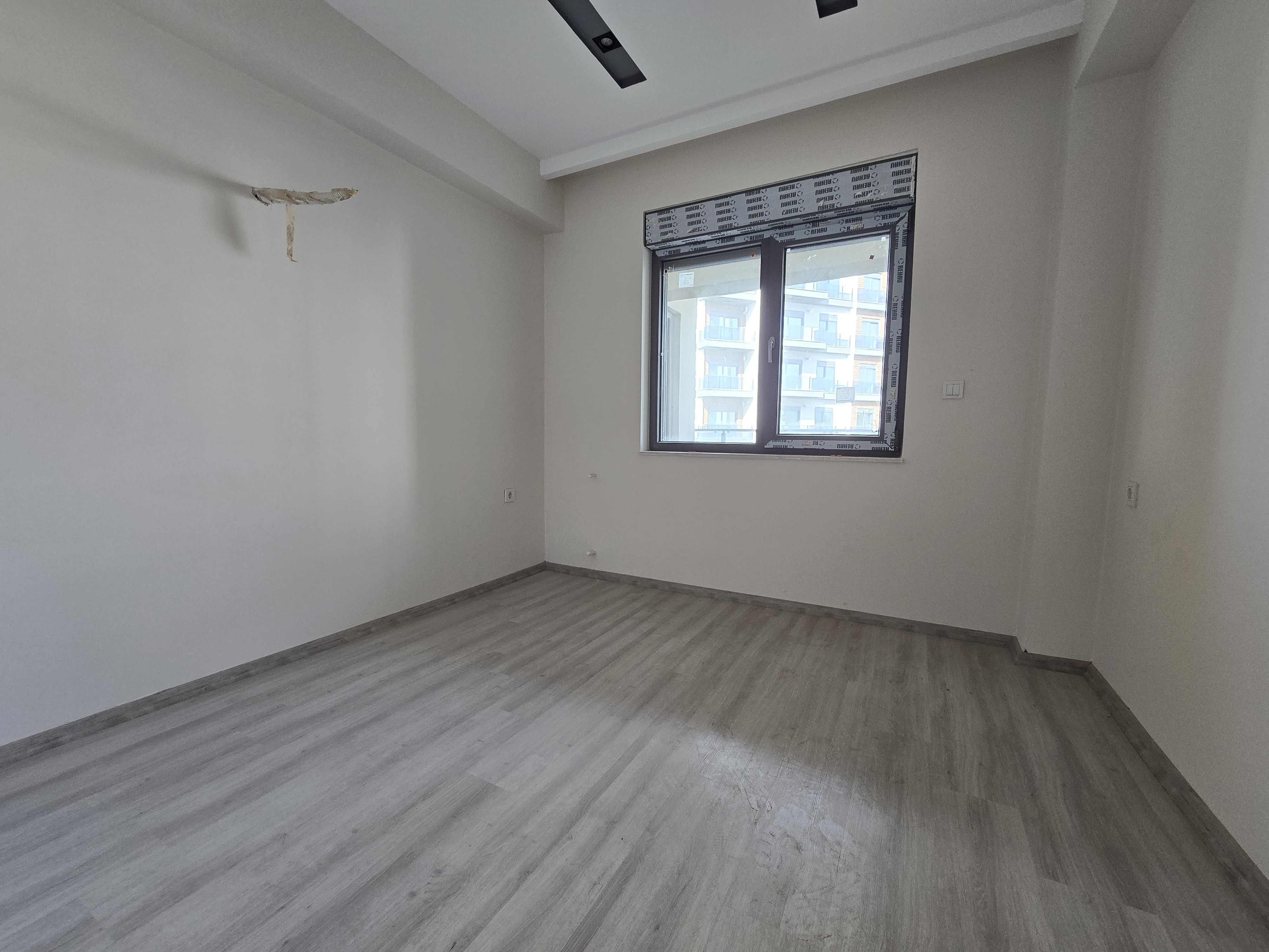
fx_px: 477
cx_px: 634
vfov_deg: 89.9
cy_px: 476
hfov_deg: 106.2
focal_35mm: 13
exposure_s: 1/50
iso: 80
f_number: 2.2
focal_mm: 2.2
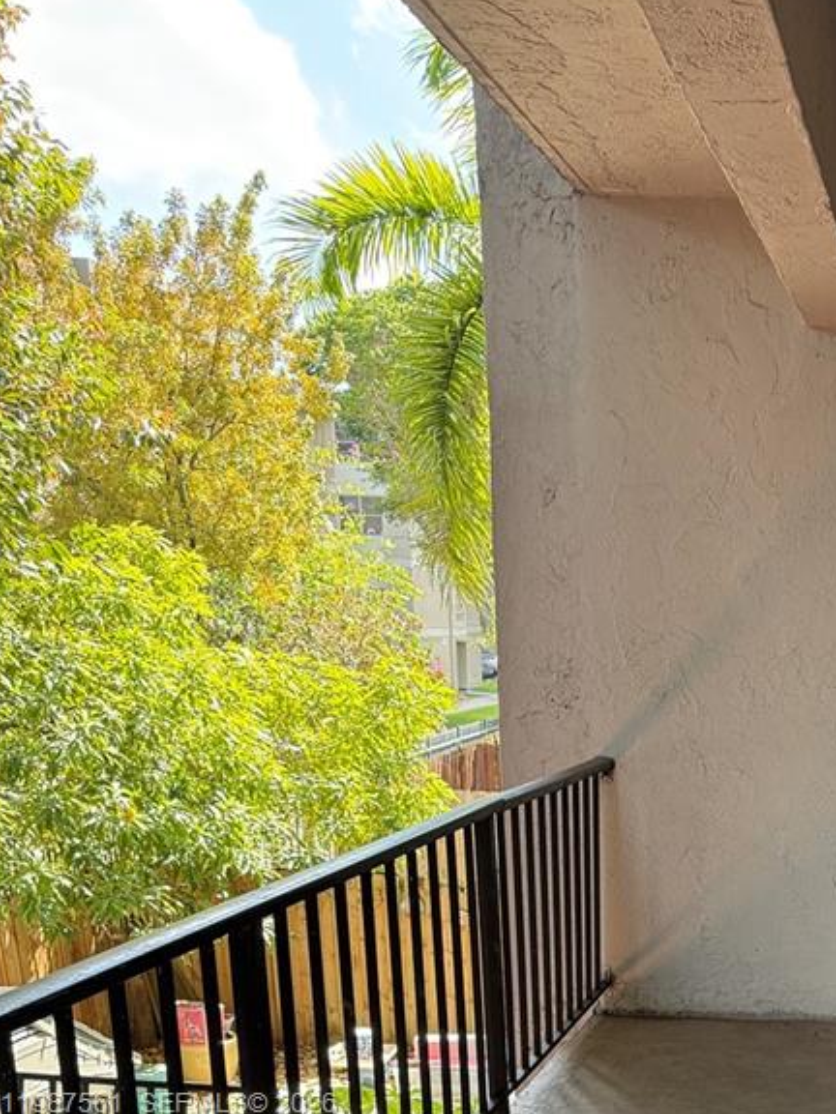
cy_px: 1106
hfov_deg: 27.3
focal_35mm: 50
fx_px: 1610
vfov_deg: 34.8
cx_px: 850
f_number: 1.78
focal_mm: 6.76
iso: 125
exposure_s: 1/237
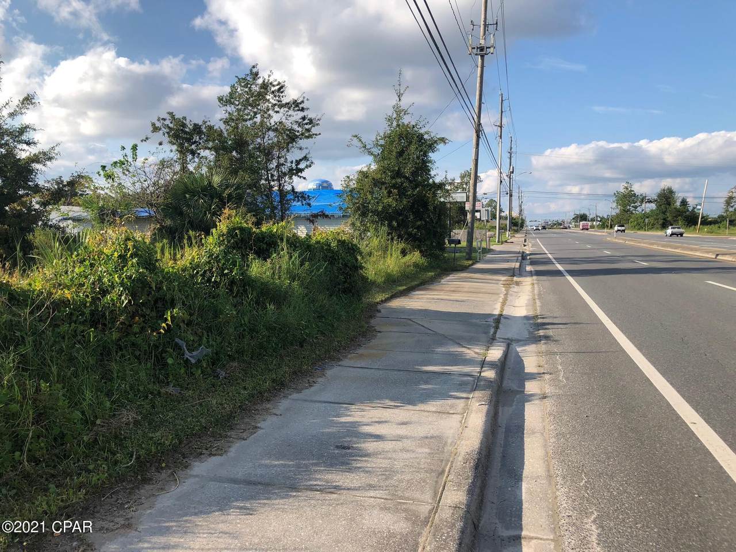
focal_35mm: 28
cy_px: 276
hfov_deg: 63.4
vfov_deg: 49.7
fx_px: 595
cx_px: 368
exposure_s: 1/1350
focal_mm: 3.99
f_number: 1.8
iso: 20
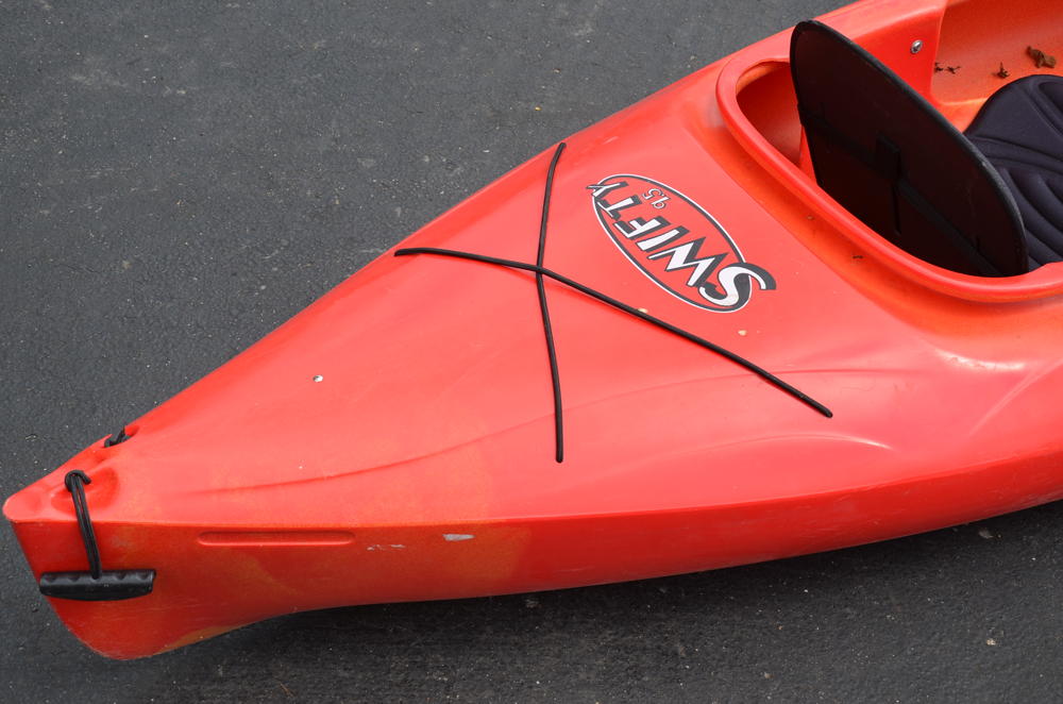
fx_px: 1856
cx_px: 532
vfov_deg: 21.5
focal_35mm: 63
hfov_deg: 32.0
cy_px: 352
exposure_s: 1/250
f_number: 8
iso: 200
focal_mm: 42
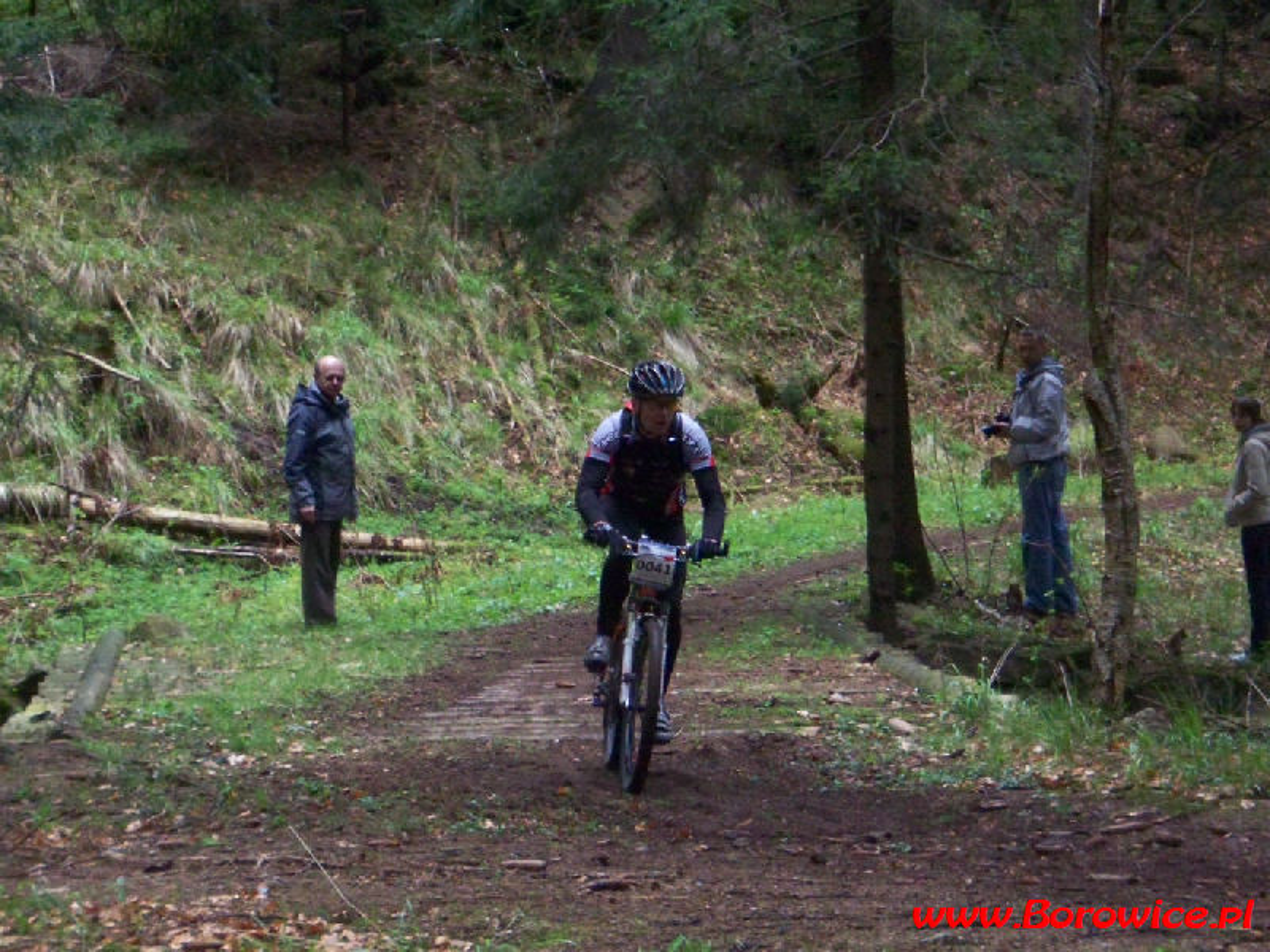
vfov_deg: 12.7
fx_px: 4293
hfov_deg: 16.8
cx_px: 635
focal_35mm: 117
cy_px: 476
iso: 400
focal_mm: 19.2
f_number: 4.4
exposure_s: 1/125
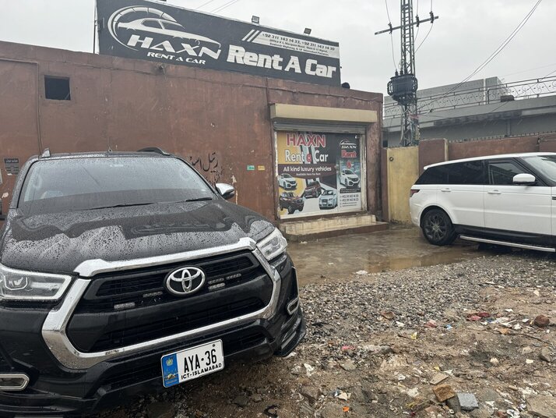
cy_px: 209
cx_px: 278
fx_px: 386
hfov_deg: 71.6
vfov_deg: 56.8
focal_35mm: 24
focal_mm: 6.76
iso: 80
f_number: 1.78
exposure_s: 1/368
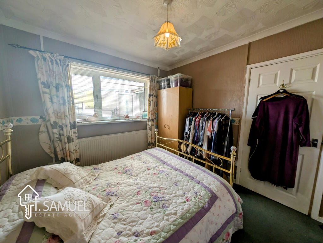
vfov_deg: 94.6
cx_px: 162
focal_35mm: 12
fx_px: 112
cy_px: 122
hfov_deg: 110.5
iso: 42
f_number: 1.95
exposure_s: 1/119
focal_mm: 2.23
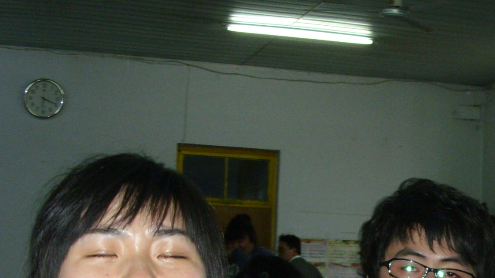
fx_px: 1470
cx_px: 441
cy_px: 320
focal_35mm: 112
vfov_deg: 10.7
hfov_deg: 18.8
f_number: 2.8
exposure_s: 1/30
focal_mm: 6.3
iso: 200
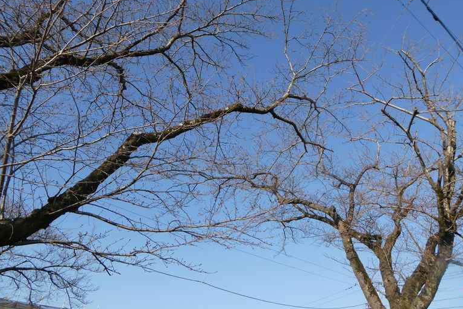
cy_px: 133
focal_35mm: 26
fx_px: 334
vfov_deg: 49.4
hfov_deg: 69.4
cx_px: 227
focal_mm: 4.3
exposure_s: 1/640
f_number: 3.3
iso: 80
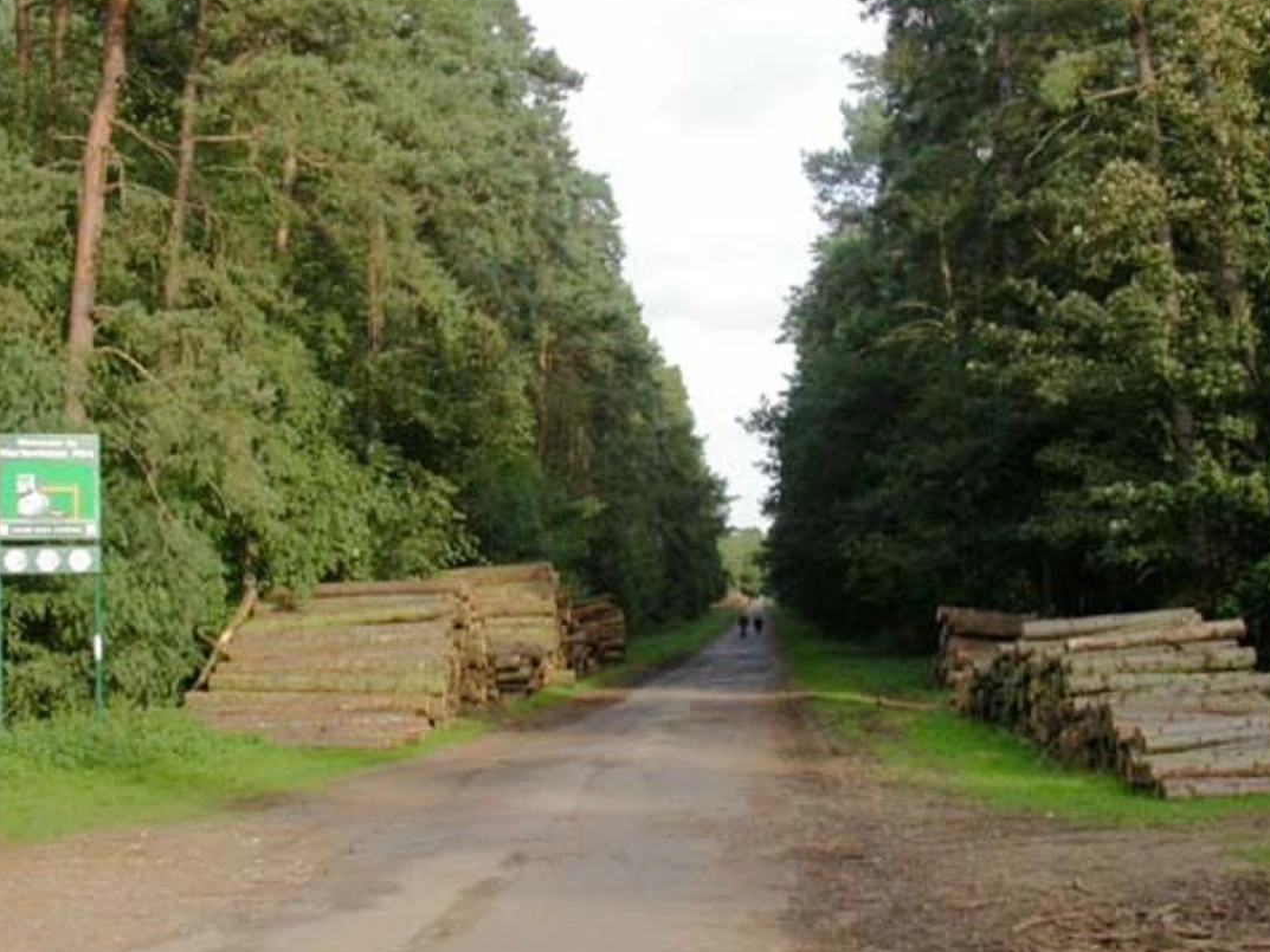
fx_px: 1871
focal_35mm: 51
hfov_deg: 37.5
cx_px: 605
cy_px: 498
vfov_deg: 28.6
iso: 100
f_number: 6
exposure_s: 1/187
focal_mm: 7.85
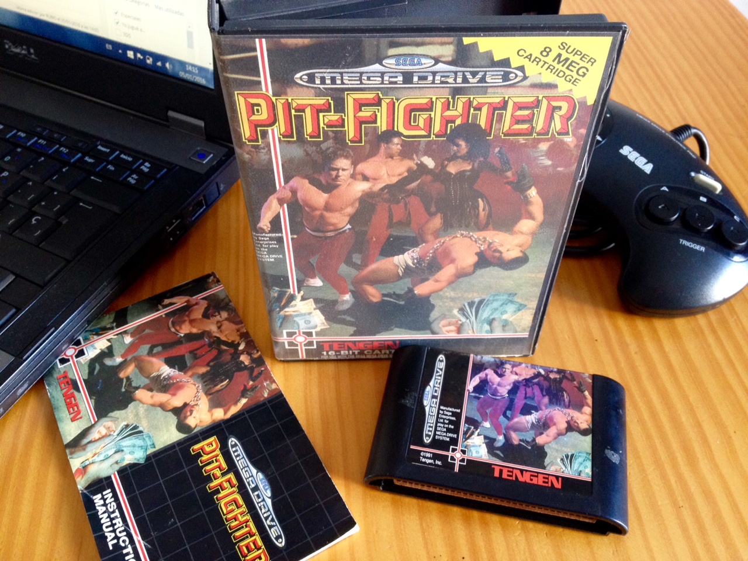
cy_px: 280
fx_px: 756
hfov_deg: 52.6
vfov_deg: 40.7
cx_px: 374
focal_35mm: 35
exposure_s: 1/20
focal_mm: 4.28
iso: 160
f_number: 2.4
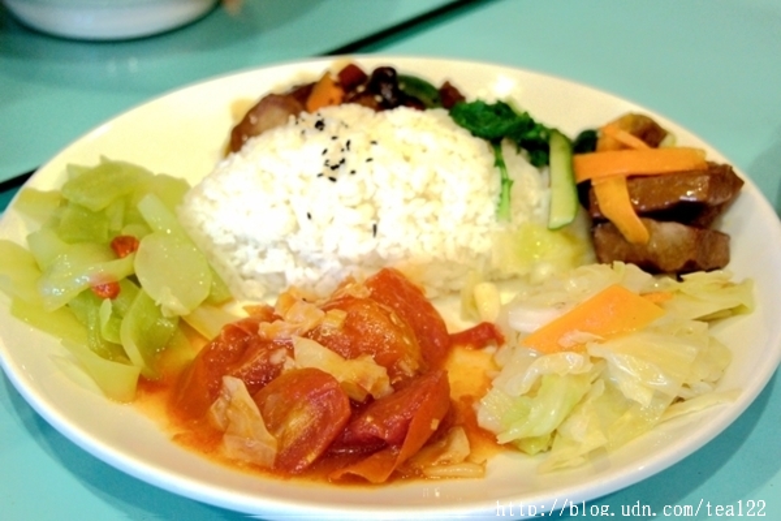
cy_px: 260
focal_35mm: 52
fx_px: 1139
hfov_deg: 37.9
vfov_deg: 25.8
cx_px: 390
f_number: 4.5
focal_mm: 35
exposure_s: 1/60
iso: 1000
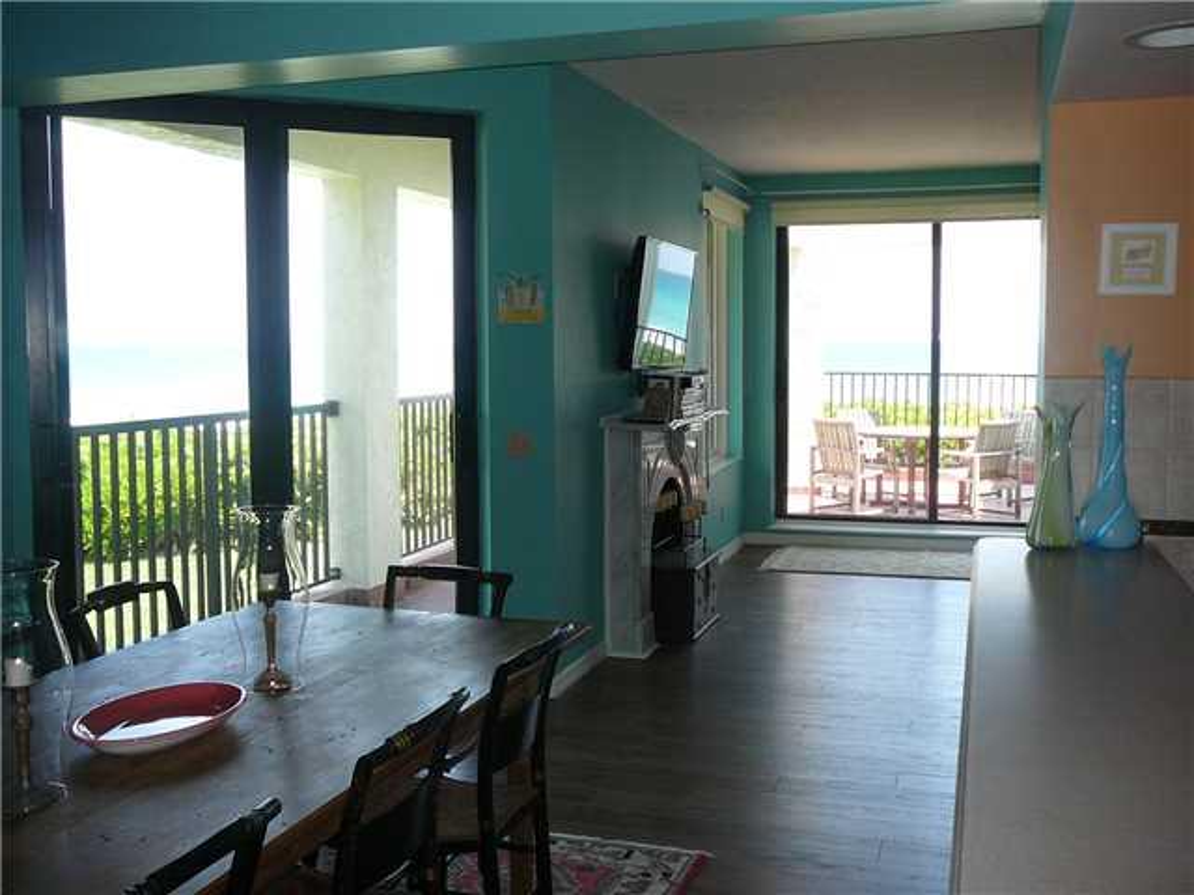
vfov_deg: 40.7
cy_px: 448
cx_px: 597
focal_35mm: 35
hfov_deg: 52.6
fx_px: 1207
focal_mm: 5.2
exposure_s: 1/60
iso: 100
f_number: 2.8
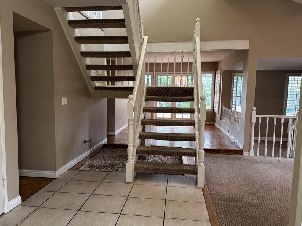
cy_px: 120
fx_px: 270
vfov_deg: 45.4
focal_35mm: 31
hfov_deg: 58.2
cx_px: 134
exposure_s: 1/60
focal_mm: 6.76
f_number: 1.78
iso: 250
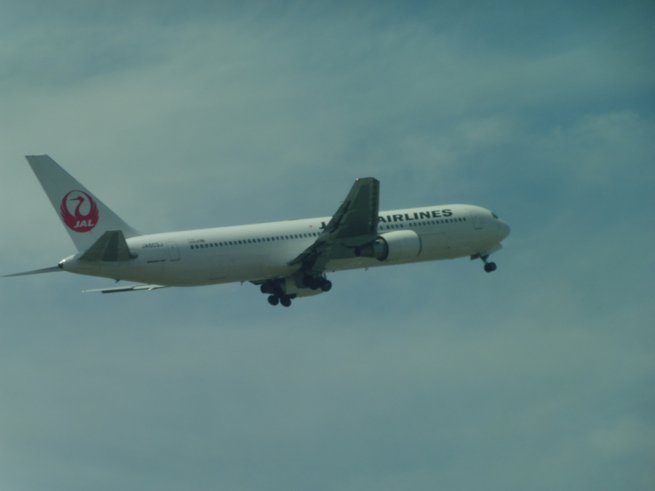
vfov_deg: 6.0
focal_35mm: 249
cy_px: 246
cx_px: 328
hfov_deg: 8.0
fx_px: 4712
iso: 100
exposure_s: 1/640
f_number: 6.3
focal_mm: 44.4
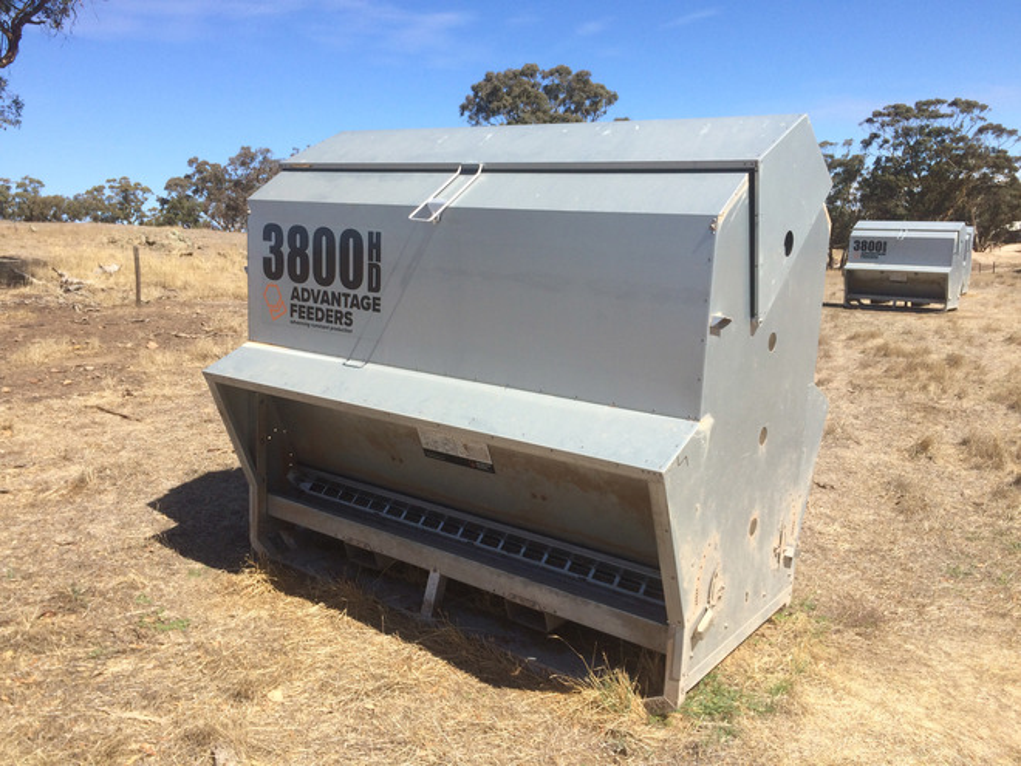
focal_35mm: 29
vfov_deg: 48.2
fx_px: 855
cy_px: 383
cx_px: 510
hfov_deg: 61.7
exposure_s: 1/1709
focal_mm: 4.15
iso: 32
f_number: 2.2
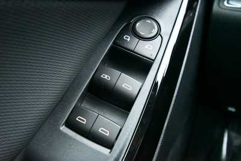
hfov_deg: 61.9
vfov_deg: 43.6
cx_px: 120
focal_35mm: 30
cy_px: 80
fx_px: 201
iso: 12800
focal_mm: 20
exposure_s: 1/20
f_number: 5.6
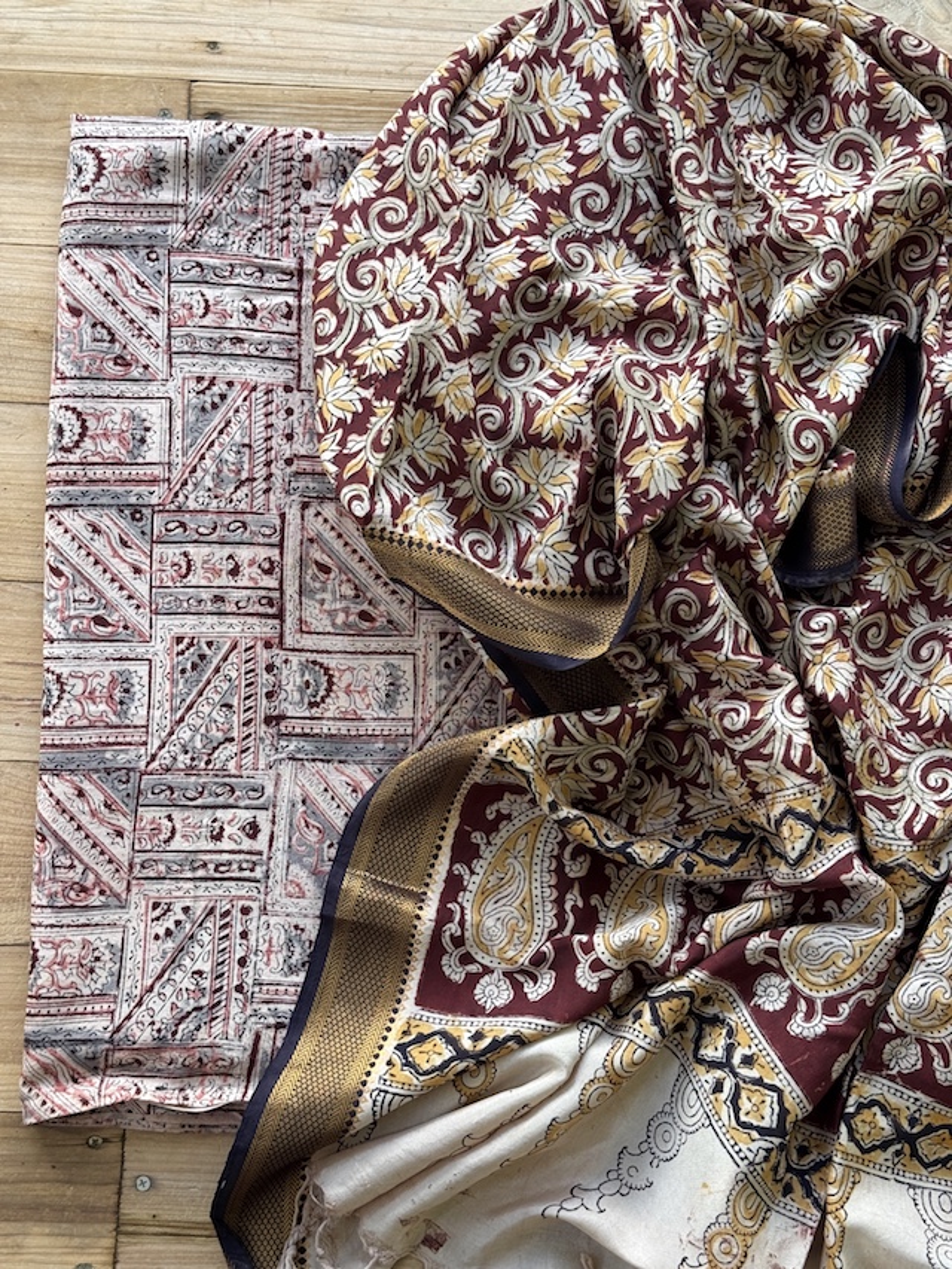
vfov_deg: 39.7
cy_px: 634
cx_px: 476
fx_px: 1760
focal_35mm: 48
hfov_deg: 30.3
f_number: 1.78
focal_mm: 6.76
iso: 64
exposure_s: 1/317
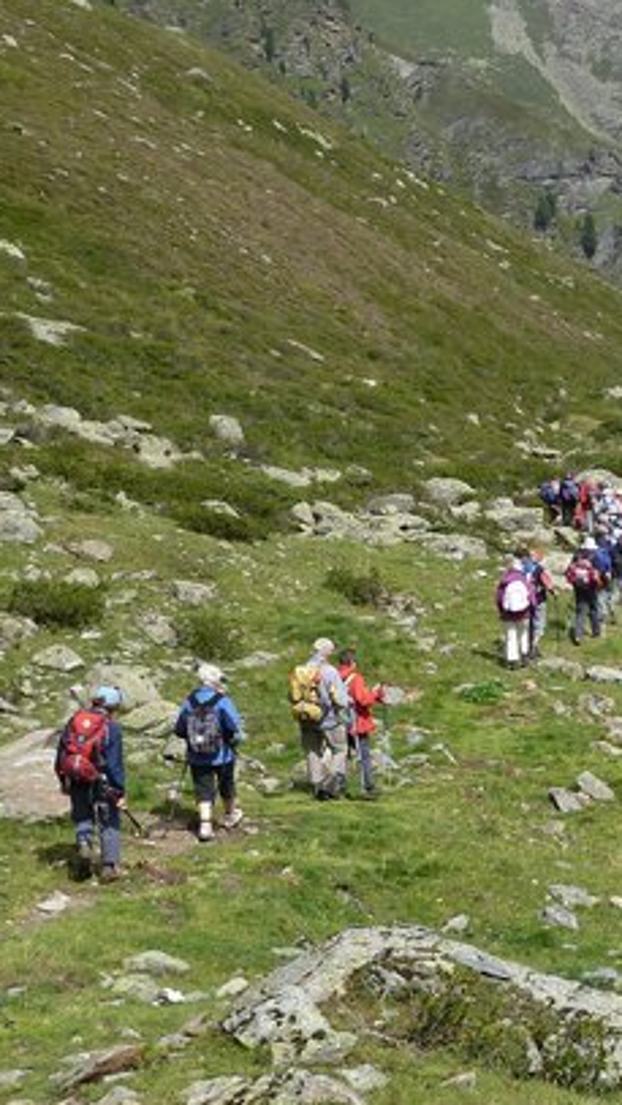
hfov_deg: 15.2
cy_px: 584
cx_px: 853
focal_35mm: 75
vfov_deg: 28.2
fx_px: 2199
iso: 80
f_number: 4.5
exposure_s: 1/400
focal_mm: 5.7
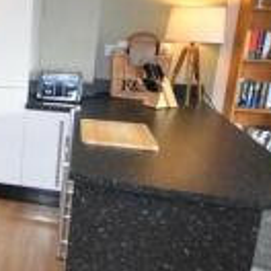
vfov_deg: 36.6
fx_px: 407
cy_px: 106
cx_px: -96
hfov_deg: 28.7
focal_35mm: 46
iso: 900
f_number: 4
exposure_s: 1/60
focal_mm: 10
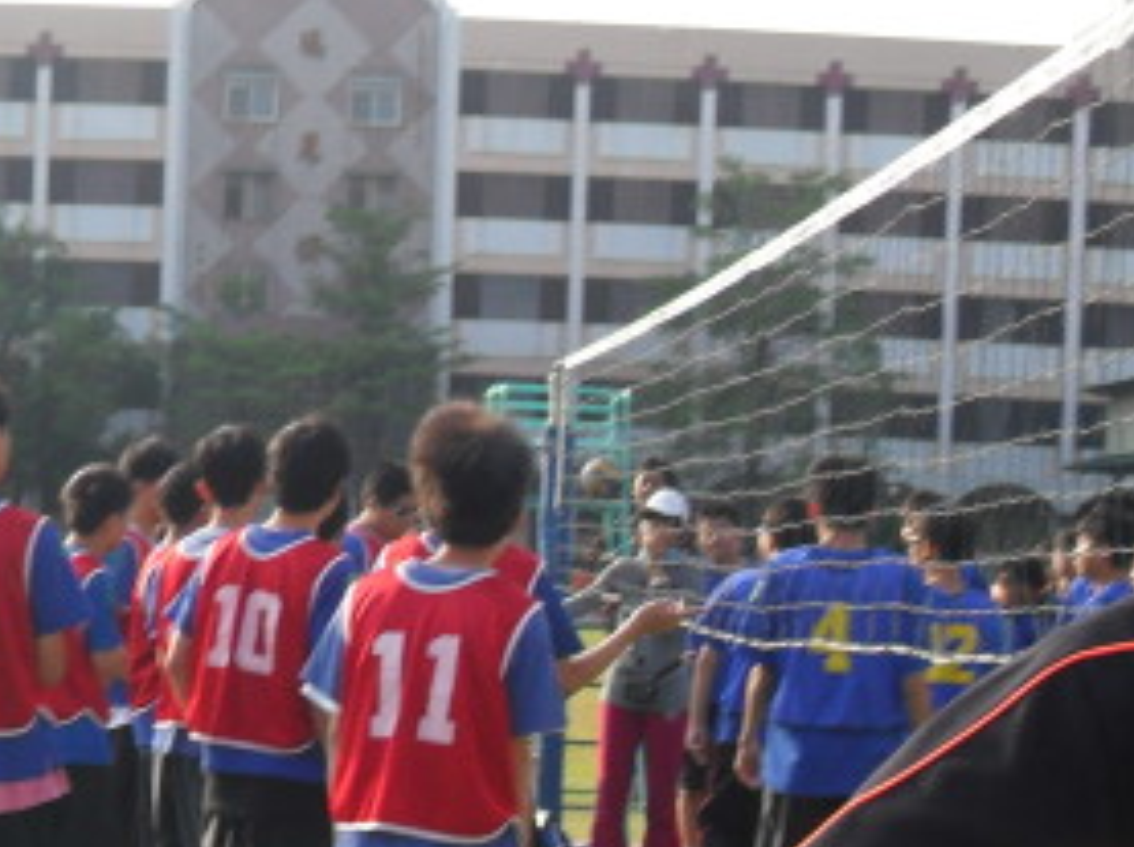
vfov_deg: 17.7
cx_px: 319
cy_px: 863
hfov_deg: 24.0
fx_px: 2650
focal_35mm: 81
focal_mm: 6.2
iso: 100
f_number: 8.9
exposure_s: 1/60
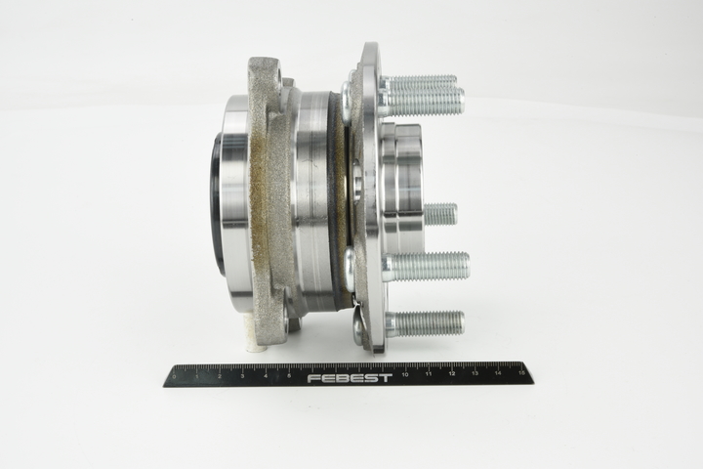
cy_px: 234
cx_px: 352
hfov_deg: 33.4
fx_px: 1172
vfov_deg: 22.6
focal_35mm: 60
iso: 100
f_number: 32
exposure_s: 1/2.5
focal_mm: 60
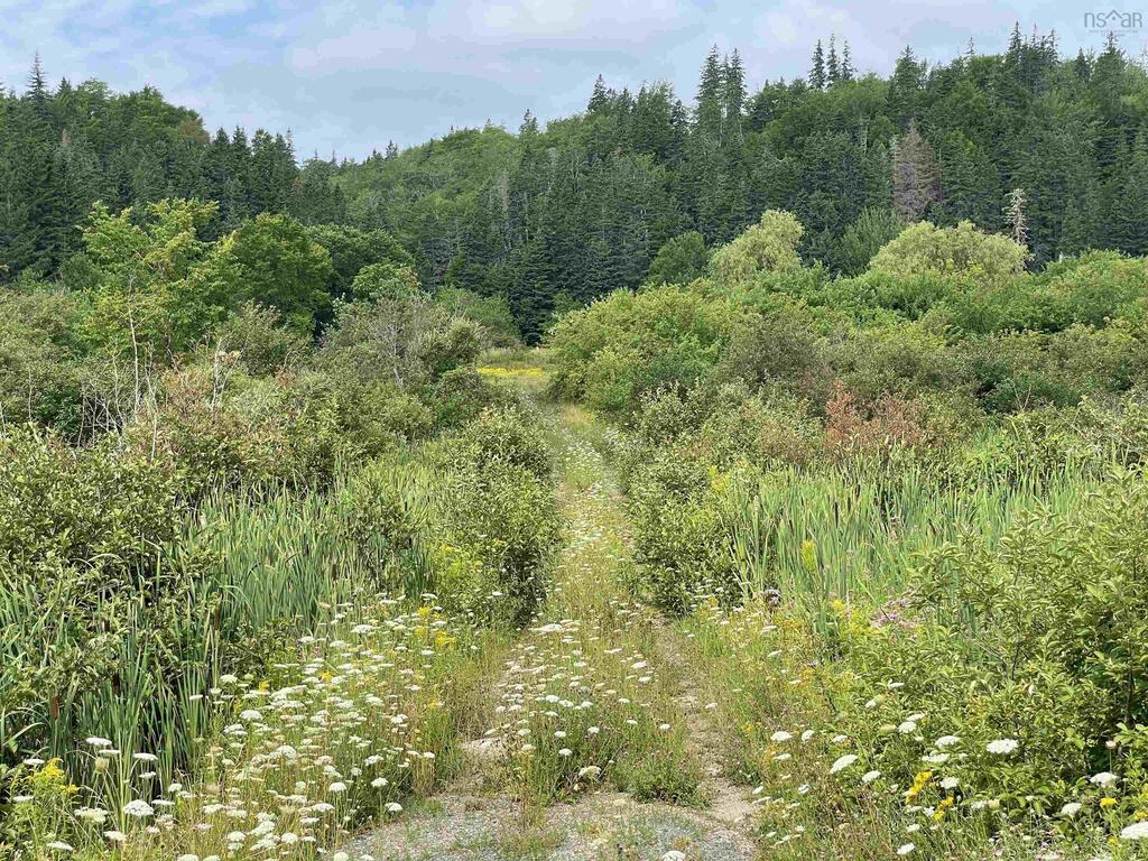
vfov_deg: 28.0
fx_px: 1725
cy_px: 430
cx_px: 574
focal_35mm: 52
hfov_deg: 36.8
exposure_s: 1/1020
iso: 25
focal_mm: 6
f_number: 2
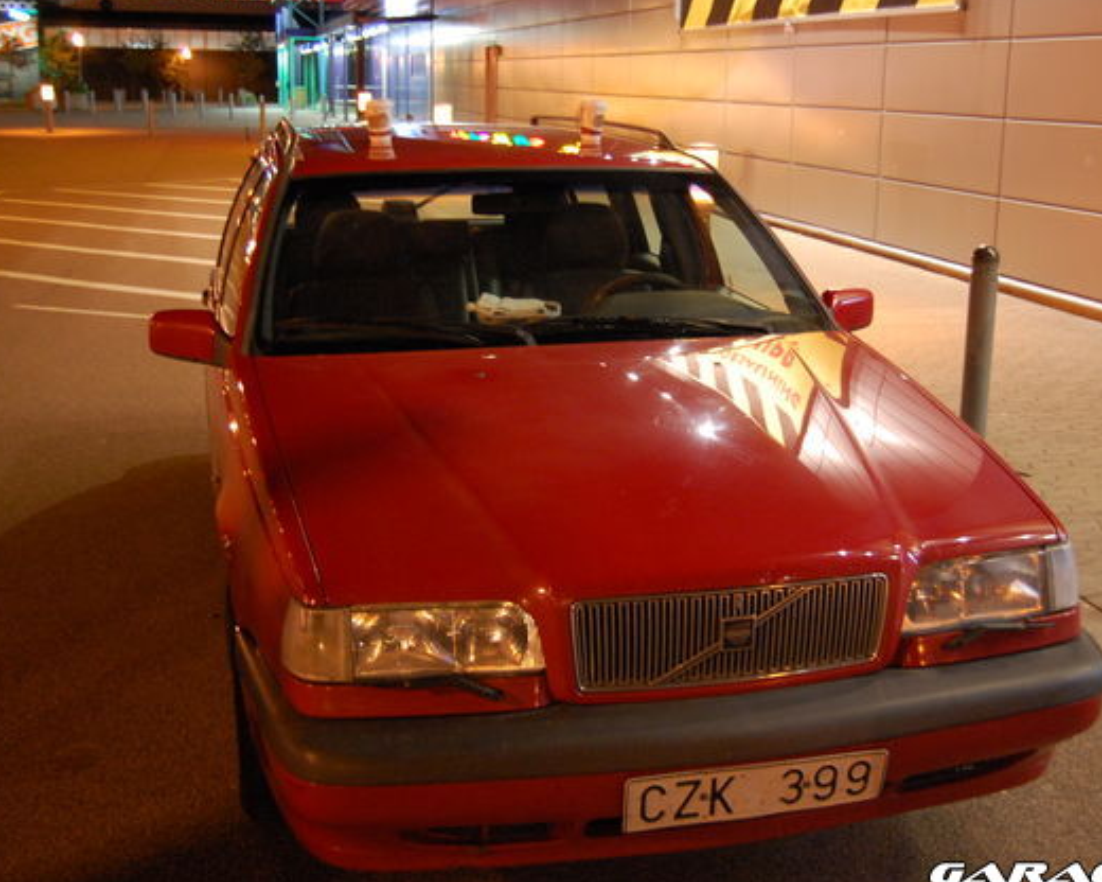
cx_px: 615
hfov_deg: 41.1
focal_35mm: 45
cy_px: 443
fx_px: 1468
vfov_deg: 33.4
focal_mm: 26
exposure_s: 1/6
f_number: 4.2
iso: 1600
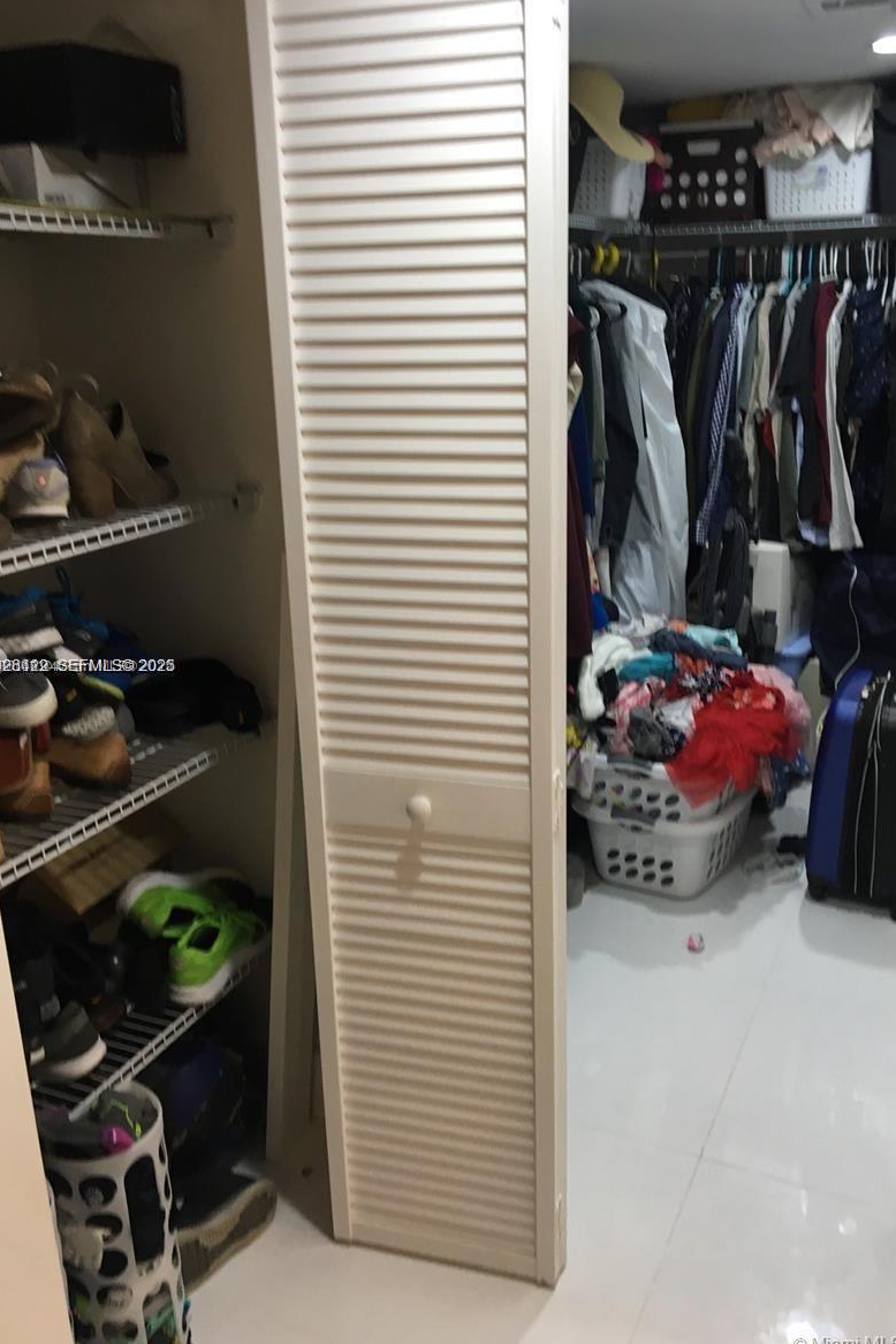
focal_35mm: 31
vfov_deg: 60.3
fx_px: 1158
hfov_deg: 42.3
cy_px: 667
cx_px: 480
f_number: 2.2
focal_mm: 4.15
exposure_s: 1/30
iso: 50
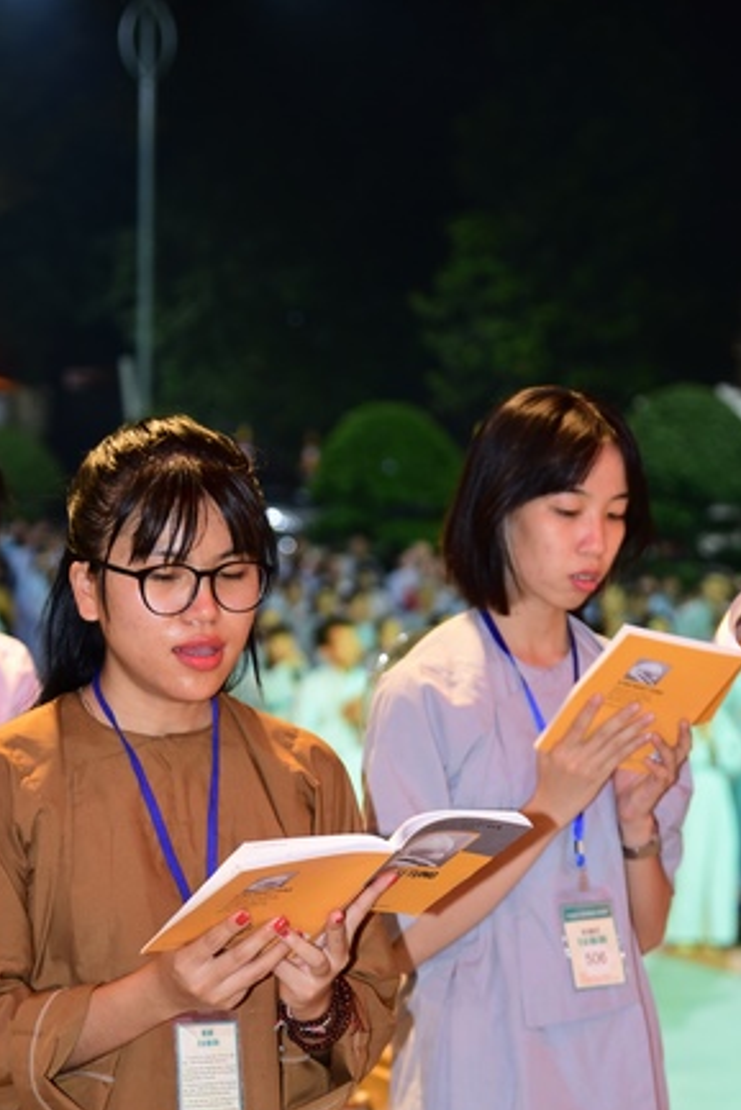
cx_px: 221
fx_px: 3239
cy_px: 705
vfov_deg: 19.4
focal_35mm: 105
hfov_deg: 13.0
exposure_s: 1/25
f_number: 4
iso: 1250
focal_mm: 70
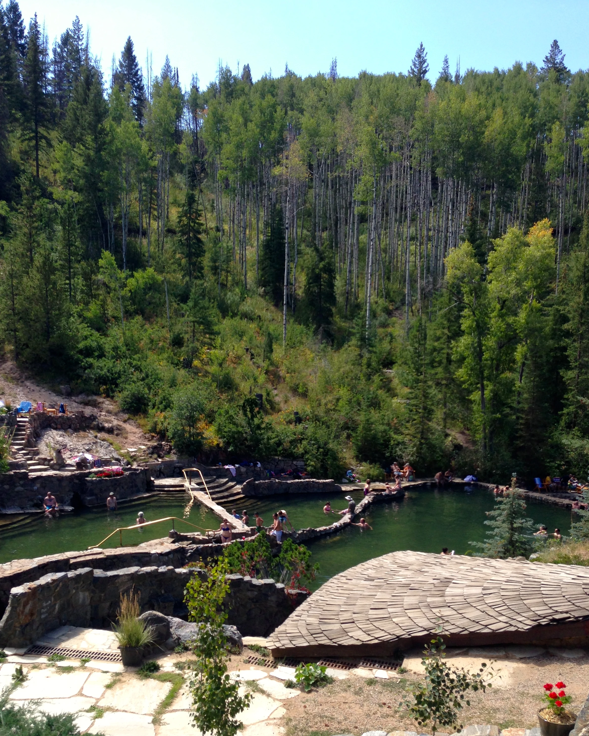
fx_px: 784
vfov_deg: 50.2
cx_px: 295
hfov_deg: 41.2
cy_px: 406
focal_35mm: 36
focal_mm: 4.13
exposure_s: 1/733
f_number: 2.4
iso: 50
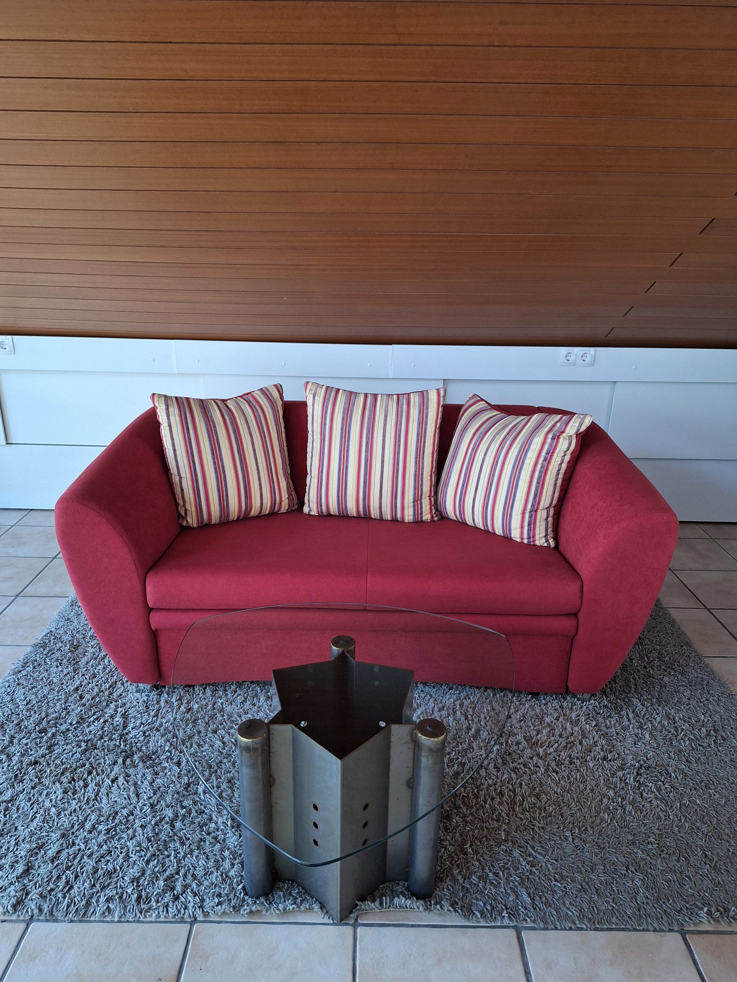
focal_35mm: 23
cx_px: 368
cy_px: 491
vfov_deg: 73.9
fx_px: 653
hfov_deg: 58.9
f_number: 1.8
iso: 320
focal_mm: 5.54
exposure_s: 1/25
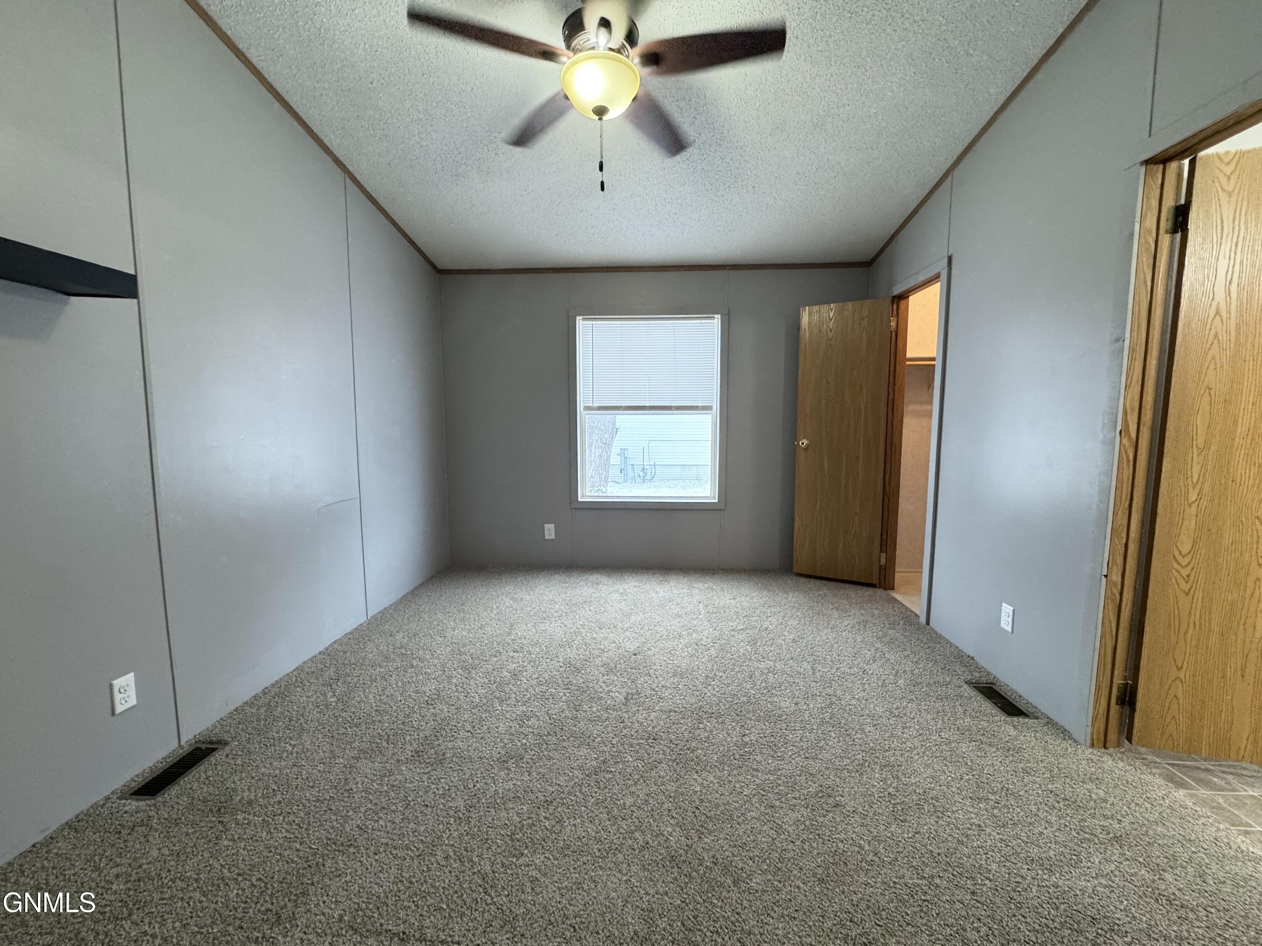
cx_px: 631
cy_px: 473
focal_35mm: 14
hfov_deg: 102.1
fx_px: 510
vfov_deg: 85.7
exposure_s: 1/60
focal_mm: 2.22
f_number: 2.2
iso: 250
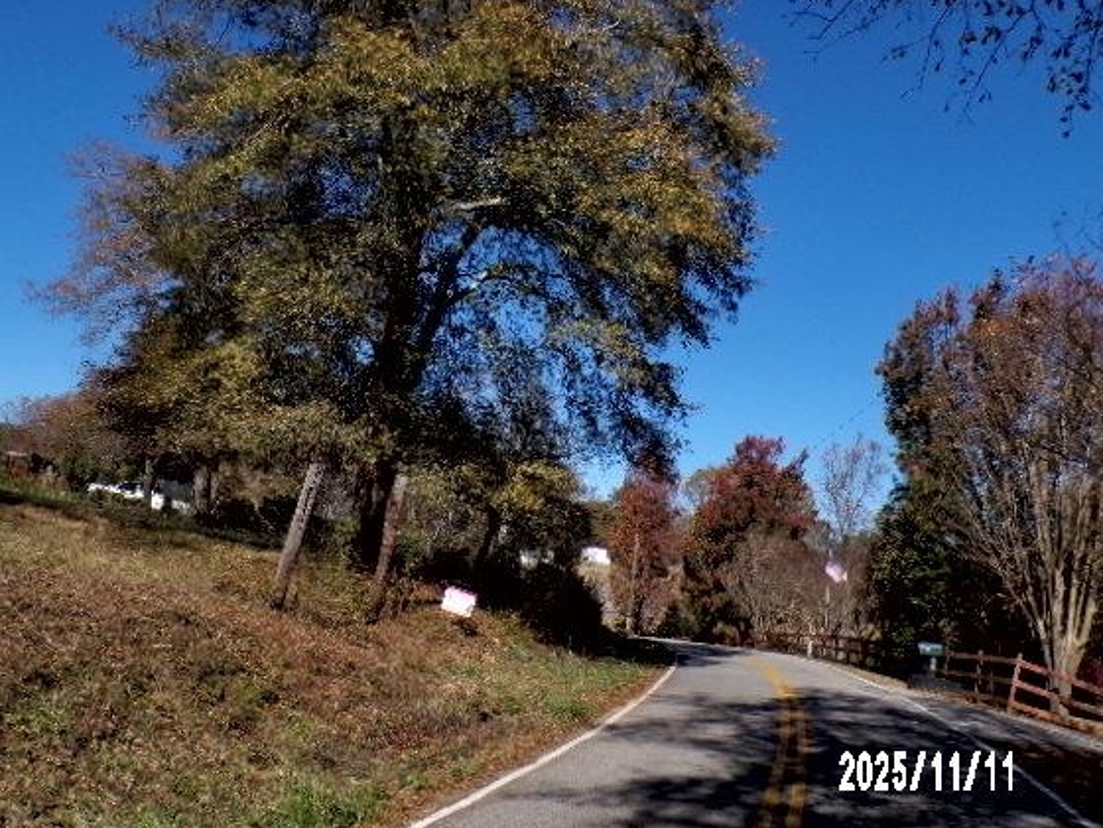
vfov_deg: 44.2
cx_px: 567
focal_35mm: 32
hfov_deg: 56.8
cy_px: 404
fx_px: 1020
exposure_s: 1/850
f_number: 4.6
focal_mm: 5
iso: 100
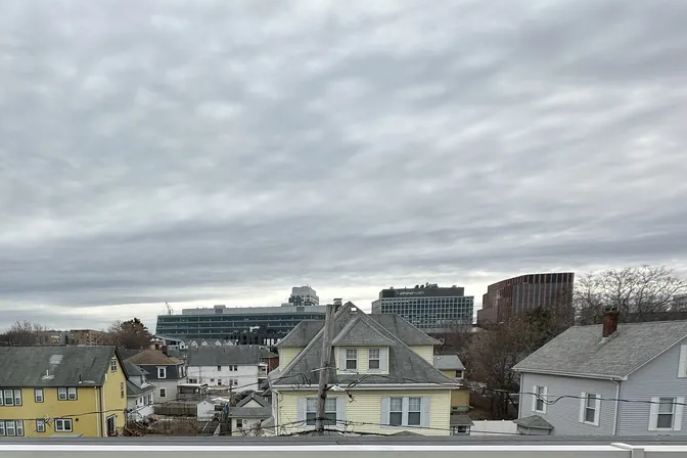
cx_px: 230
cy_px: 408
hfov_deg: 67.5
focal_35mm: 26
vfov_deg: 45.2
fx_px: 496
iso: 50
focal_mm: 2.22
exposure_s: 1/1595
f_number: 2.2
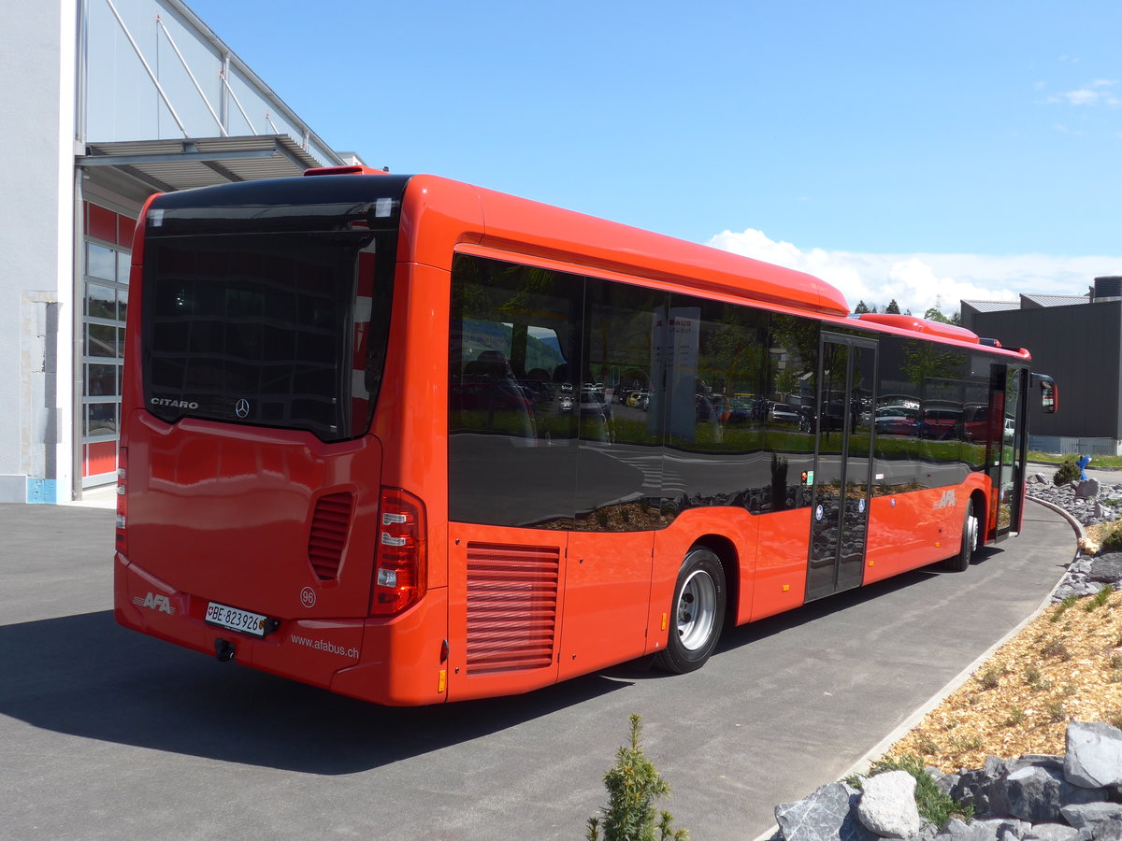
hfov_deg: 51.4
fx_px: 1167
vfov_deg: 39.7
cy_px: 420
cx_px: 561
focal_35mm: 36
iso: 80
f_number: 2.8
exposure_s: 1/1300
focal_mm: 7.5
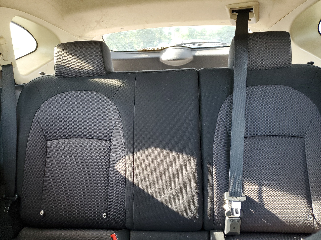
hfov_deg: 67.3
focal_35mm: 26
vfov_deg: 53.1
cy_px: 120
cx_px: 160
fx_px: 241
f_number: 1.5
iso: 112
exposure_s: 1/60.2
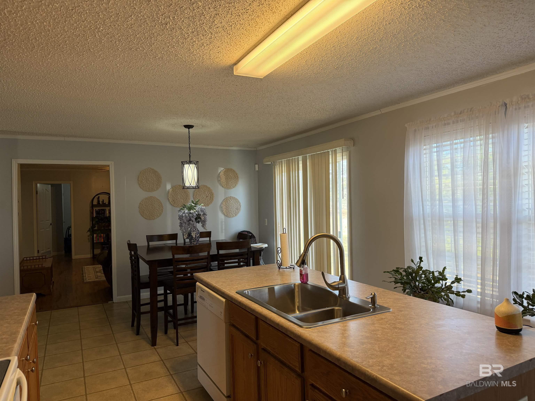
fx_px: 371
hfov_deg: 71.6
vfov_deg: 56.8
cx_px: 268
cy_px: 200
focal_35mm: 24
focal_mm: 6.76
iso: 125
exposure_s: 1/120
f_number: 1.78
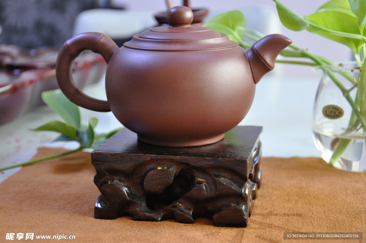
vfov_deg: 18.9
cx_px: 183
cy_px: 122
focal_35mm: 72
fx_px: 731
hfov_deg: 28.1
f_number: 4.8
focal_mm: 48
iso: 1600
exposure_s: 1/13
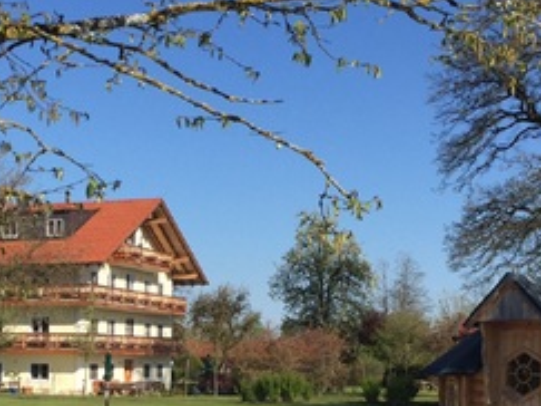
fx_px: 1093
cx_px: 146
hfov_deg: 27.5
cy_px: 373
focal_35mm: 70
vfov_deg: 20.5
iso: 32
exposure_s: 1/2475
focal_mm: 4.15
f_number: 2.2
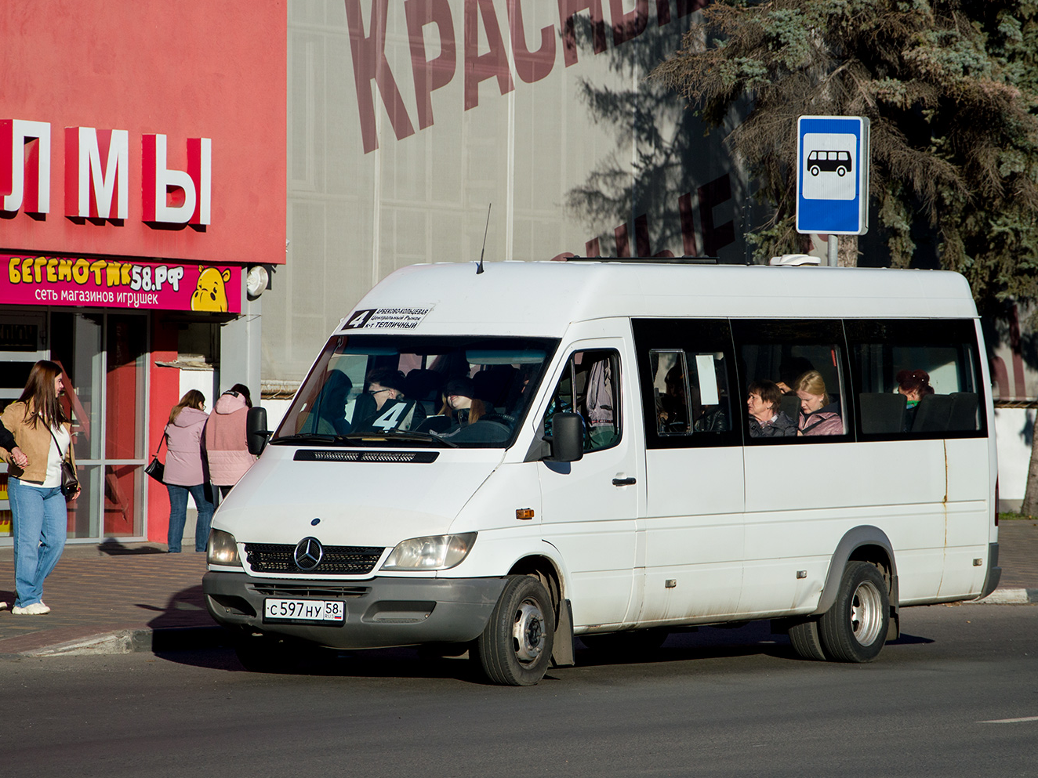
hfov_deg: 12.3
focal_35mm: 160
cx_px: 574
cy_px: 388
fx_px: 4798
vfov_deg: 9.3
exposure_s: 1/1000
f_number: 7.1
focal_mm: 98
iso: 100
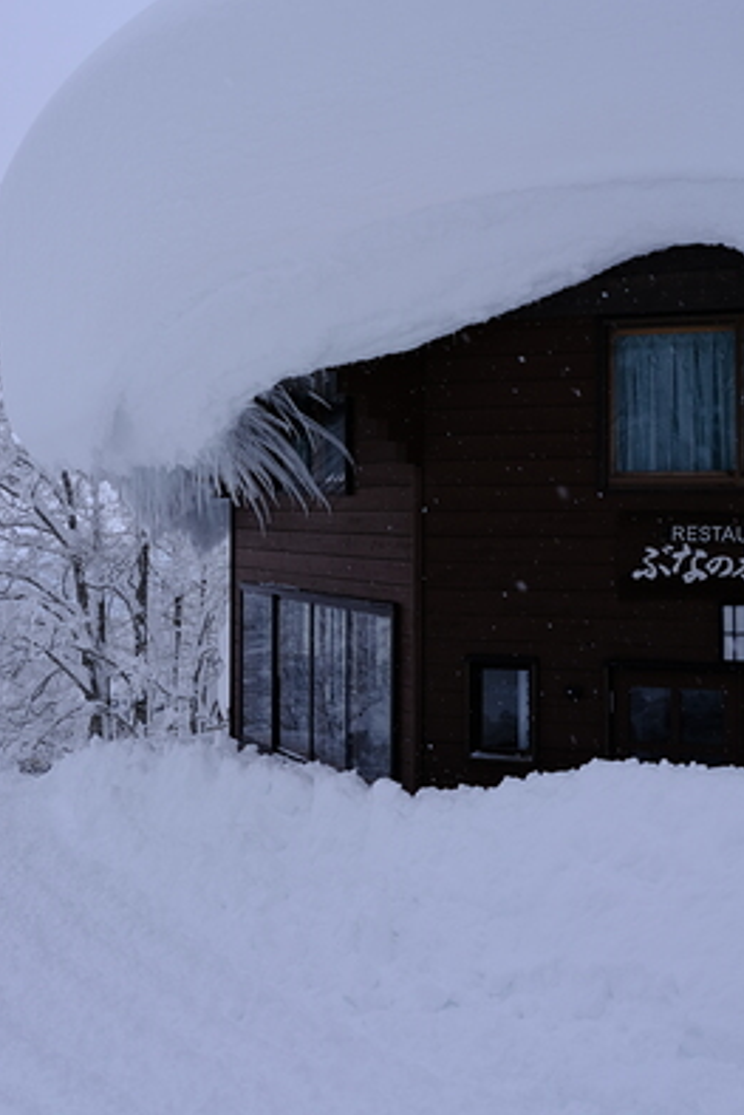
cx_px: 338
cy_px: 450
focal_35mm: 52
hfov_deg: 26.0
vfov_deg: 38.0
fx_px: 1610
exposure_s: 1/220
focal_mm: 27
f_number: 13
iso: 160
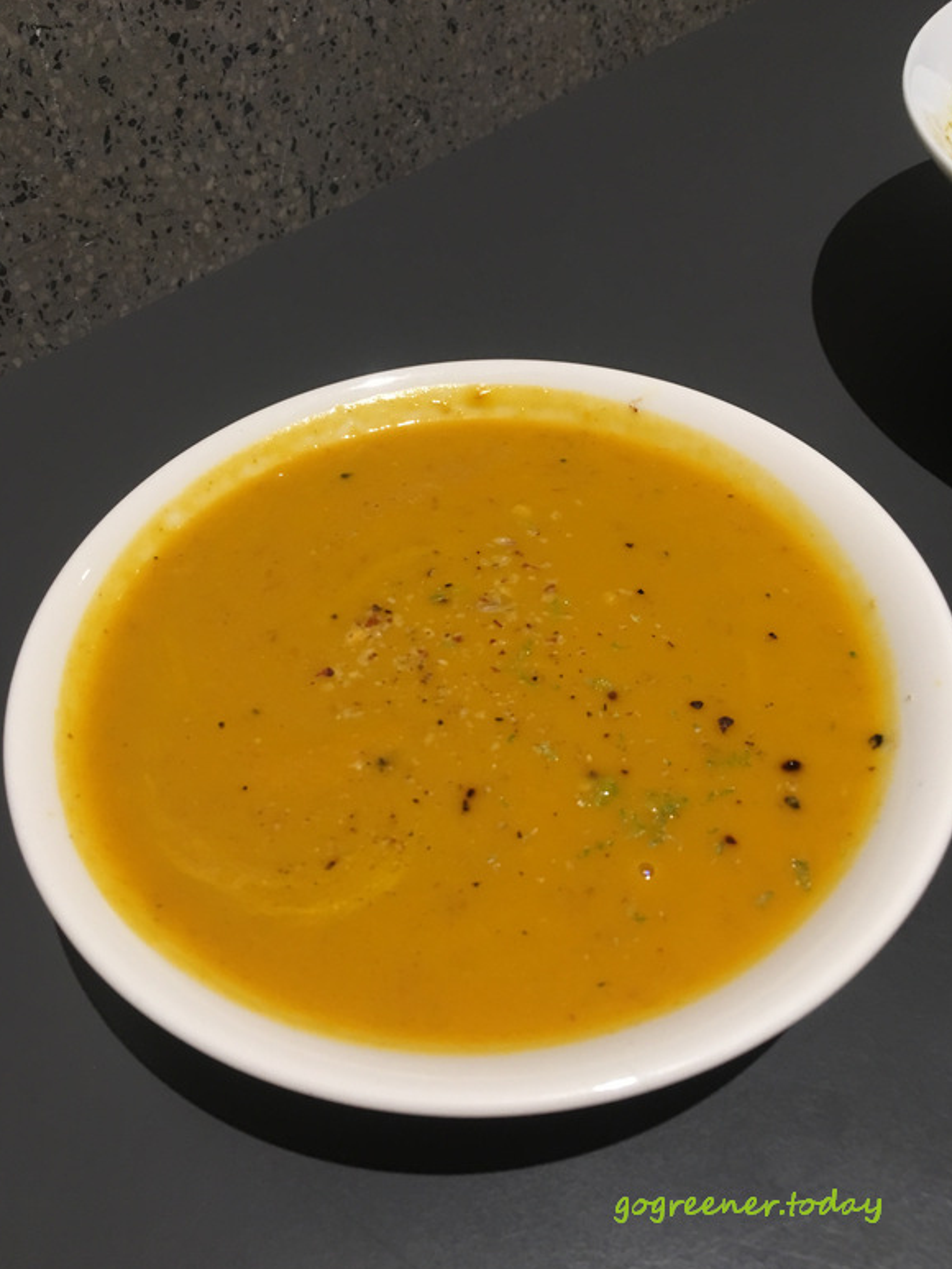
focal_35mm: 30
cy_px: 635
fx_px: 1100
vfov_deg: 60.0
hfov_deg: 46.8
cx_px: 468
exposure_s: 1/15
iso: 50
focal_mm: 4.15
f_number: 2.2
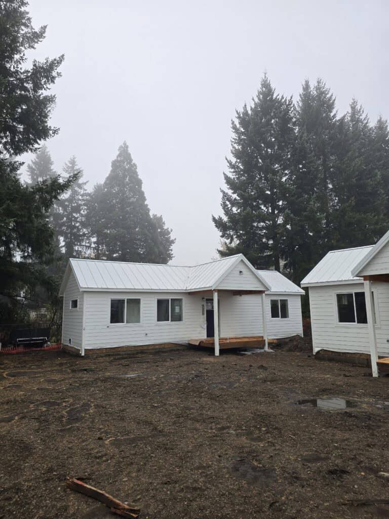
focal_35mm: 23
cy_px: 260
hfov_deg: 58.9
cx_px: 194
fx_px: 345
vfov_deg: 73.9
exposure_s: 1/339
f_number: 1.7
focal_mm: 6.3
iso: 12
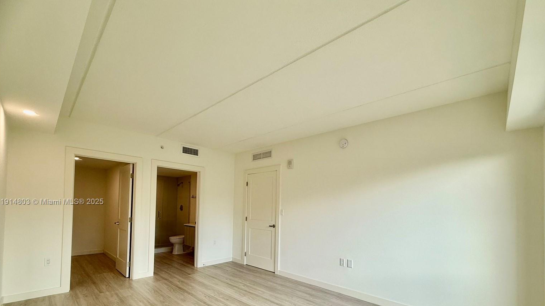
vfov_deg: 65.4
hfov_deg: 99.4
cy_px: 202
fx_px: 231
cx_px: 275
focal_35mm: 16
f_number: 2.2
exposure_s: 1/120
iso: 50
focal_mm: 2.22
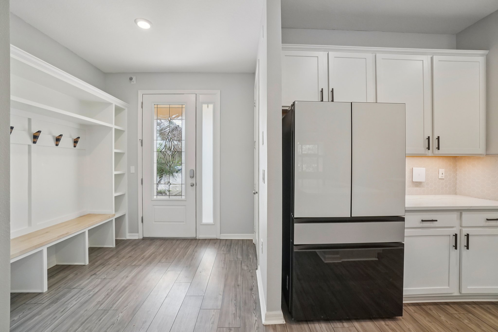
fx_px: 207
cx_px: 249
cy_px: 166
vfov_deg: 77.3
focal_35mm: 15
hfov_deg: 100.4
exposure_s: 1/30
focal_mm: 10
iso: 640
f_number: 8
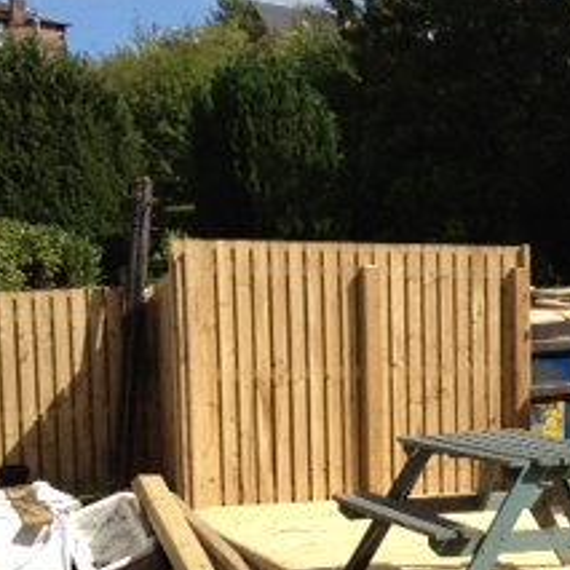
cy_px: 498
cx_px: 562
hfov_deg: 18.2
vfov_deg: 18.4
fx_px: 1733
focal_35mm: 93
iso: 64
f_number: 2.4
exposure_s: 1/1453
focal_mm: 4.28
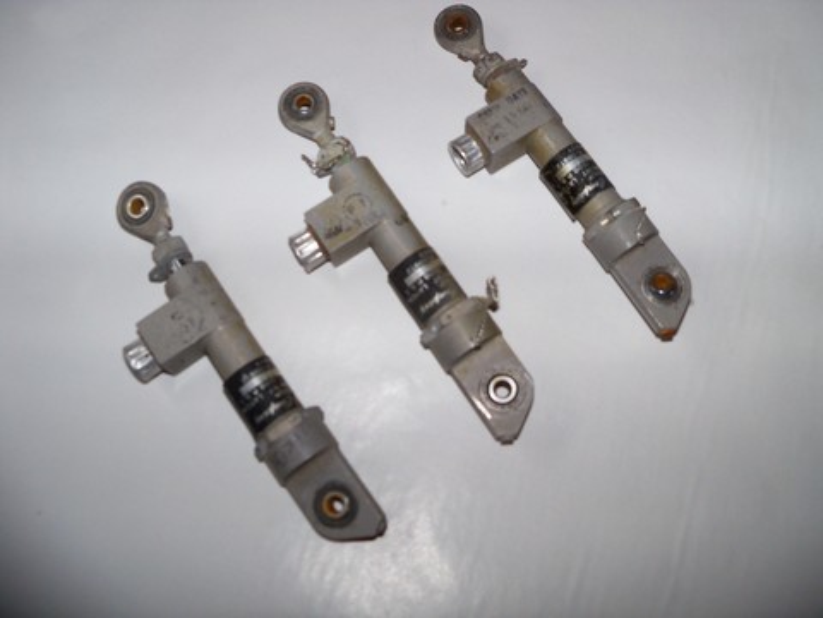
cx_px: 412
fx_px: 832
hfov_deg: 52.6
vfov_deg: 40.7
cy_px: 309
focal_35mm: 35
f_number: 3.5
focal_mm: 6.2
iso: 100
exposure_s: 1/125
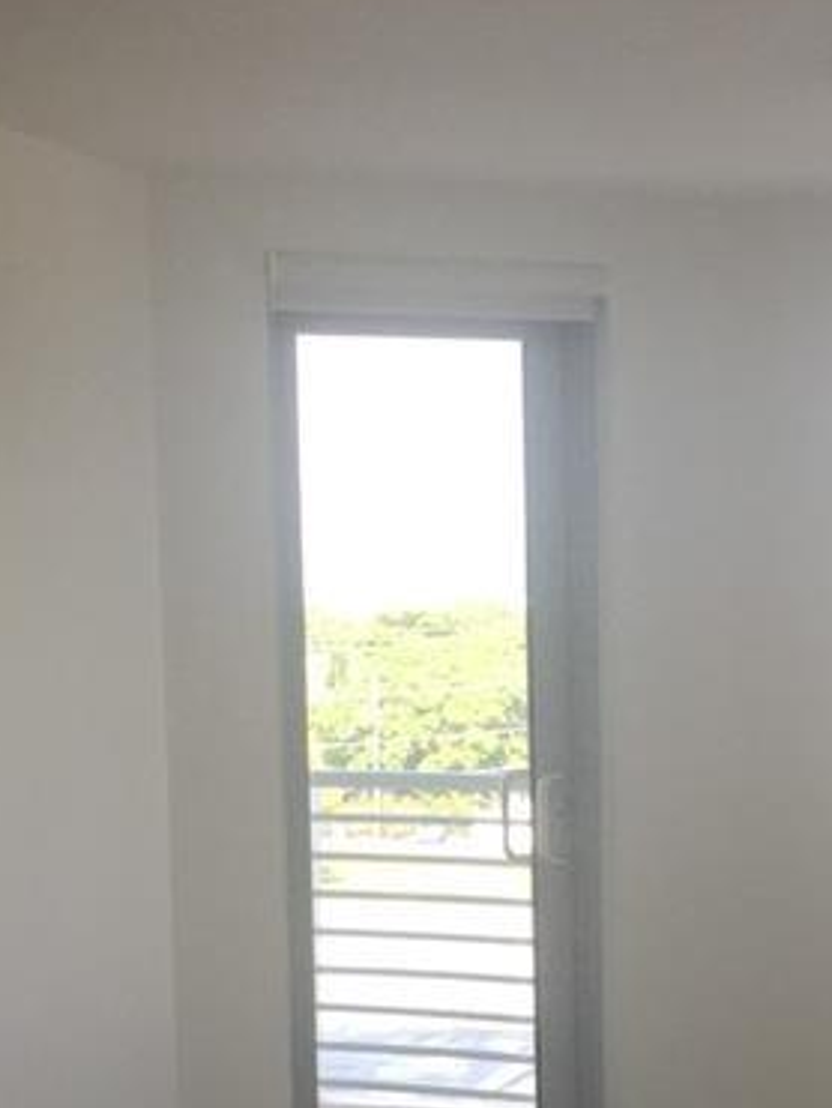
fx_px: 3009
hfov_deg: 15.7
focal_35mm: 94
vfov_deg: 20.6
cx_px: 461
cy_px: 898
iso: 50
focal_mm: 4.15
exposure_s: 1/120
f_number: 2.2
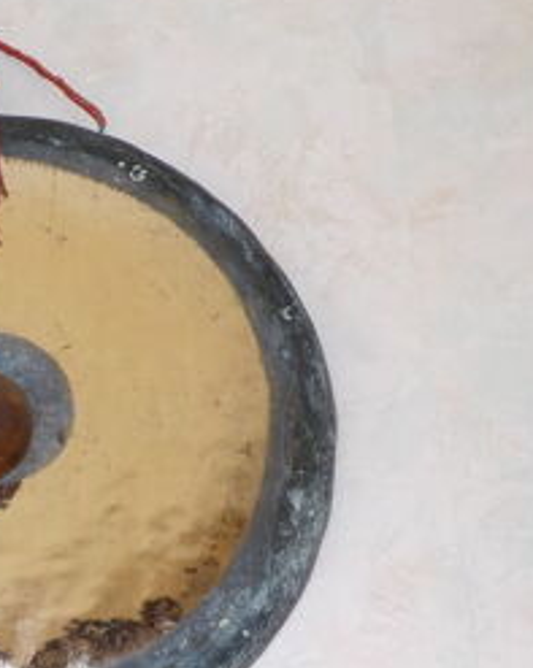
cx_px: -41
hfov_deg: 24.9
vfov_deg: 32.9
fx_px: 1126
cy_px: 425
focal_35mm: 57
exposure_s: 1/200
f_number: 3.3
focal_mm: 4.1
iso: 125
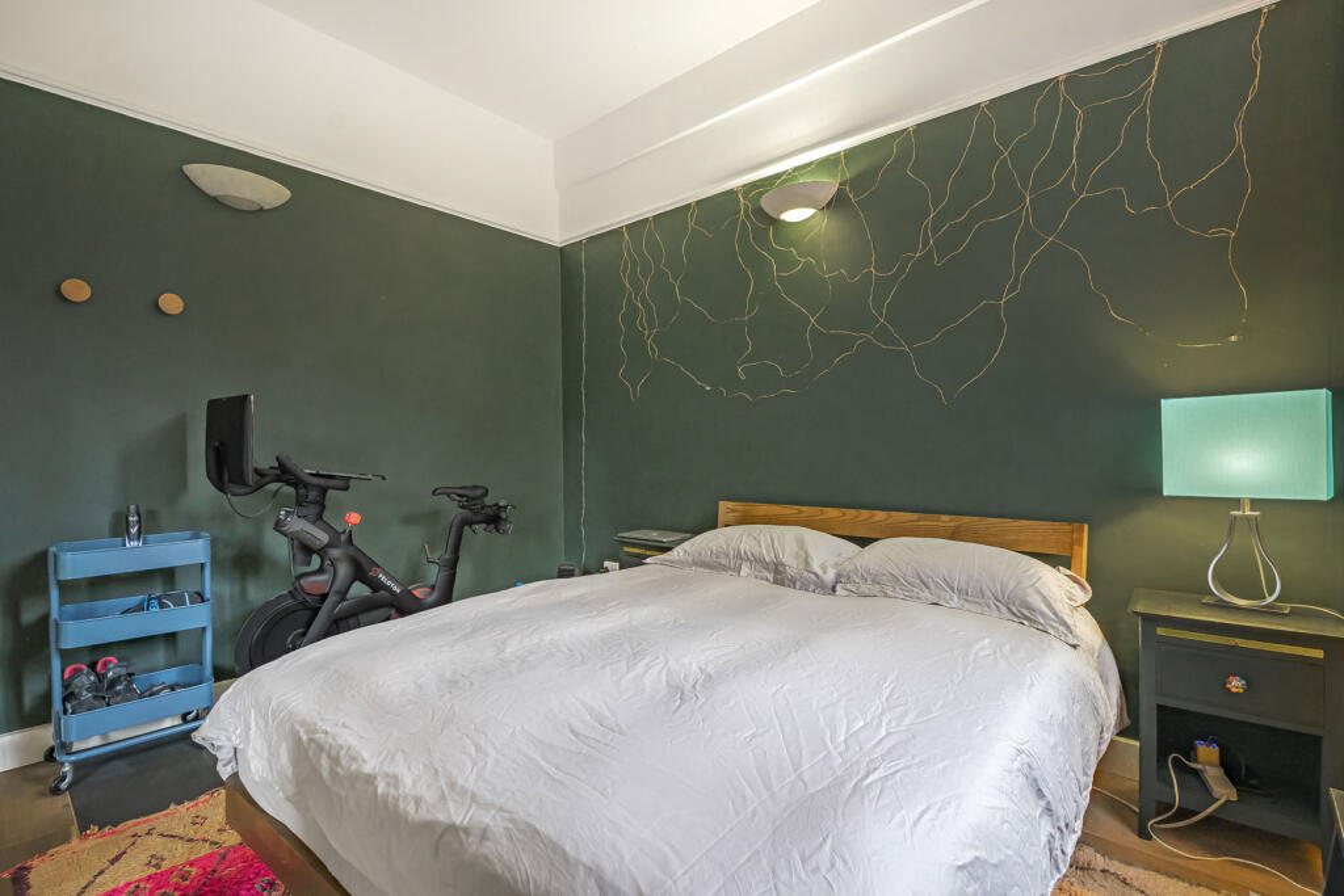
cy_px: 448
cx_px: 672
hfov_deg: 96.7
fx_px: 597
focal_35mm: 16
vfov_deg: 73.8
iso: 800
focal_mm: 16
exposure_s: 1/10
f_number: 6.3
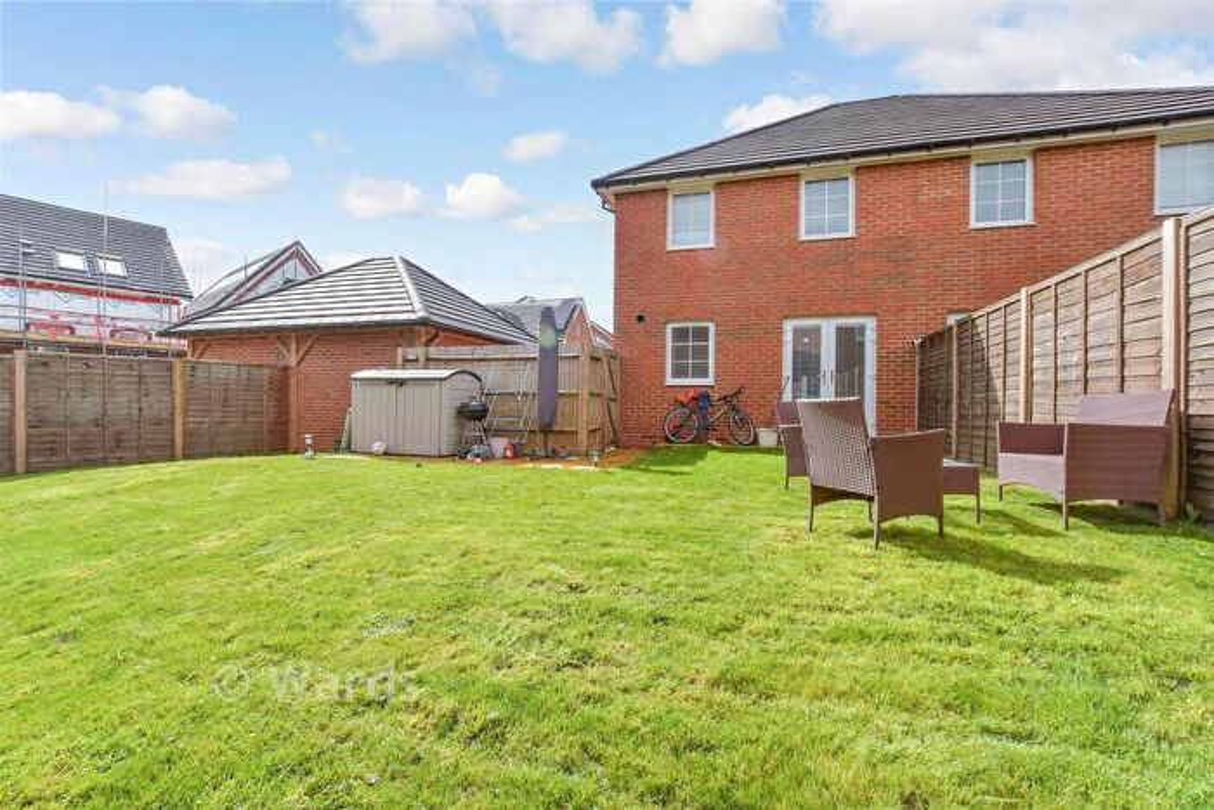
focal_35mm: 15
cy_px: 405
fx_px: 506
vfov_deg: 77.4
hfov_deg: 100.4
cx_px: 607
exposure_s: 1/320
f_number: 8
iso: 160
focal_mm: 10
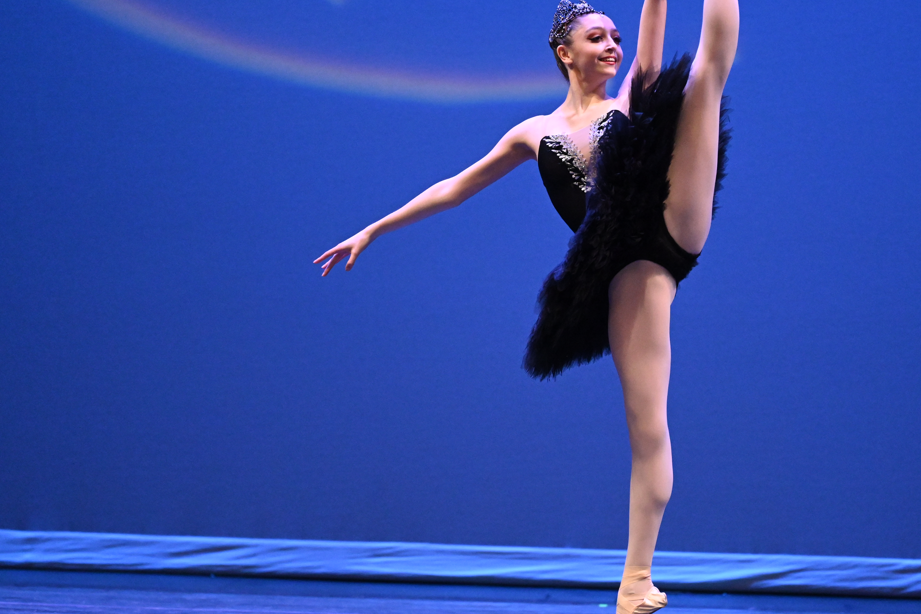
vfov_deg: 4.2
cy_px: 304
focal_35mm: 329
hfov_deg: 6.3
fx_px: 8416
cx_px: 558
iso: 5000
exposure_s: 1/1250
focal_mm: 200
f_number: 2.8
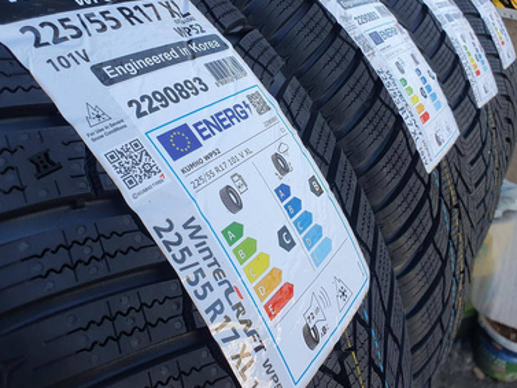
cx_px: 284
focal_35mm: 31
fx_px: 463
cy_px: 160
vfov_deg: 45.3
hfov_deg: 58.2
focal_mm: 4.32
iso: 50
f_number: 2.4
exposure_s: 1/218
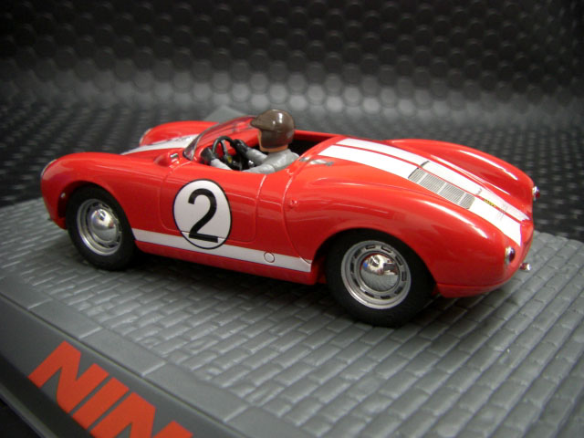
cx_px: 292
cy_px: 219
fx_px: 641
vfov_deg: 37.7
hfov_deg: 49.0
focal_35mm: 38
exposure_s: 1/20
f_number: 3.4
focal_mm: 6.3
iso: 200
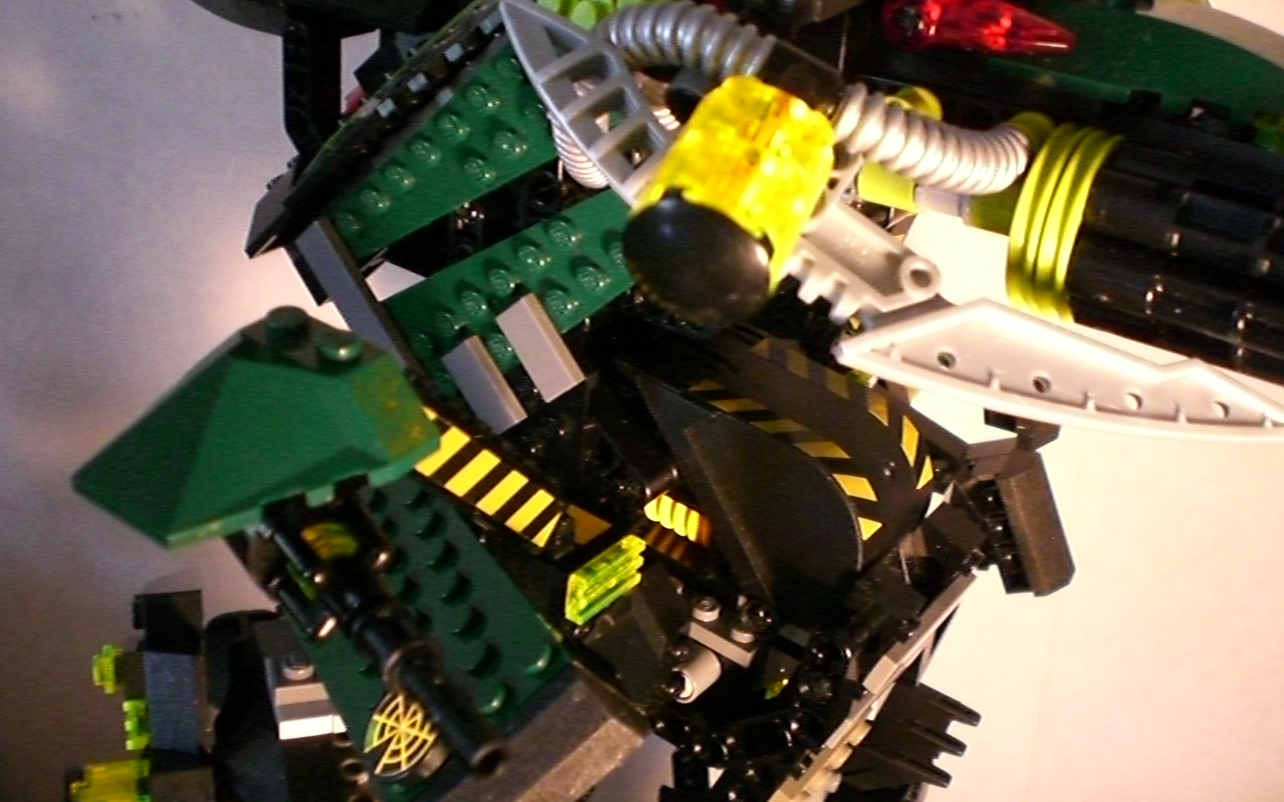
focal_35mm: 41
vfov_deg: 31.2
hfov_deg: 48.2
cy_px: 473
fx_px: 1435
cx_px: 645
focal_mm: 6.3
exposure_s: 1/60
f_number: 3.1
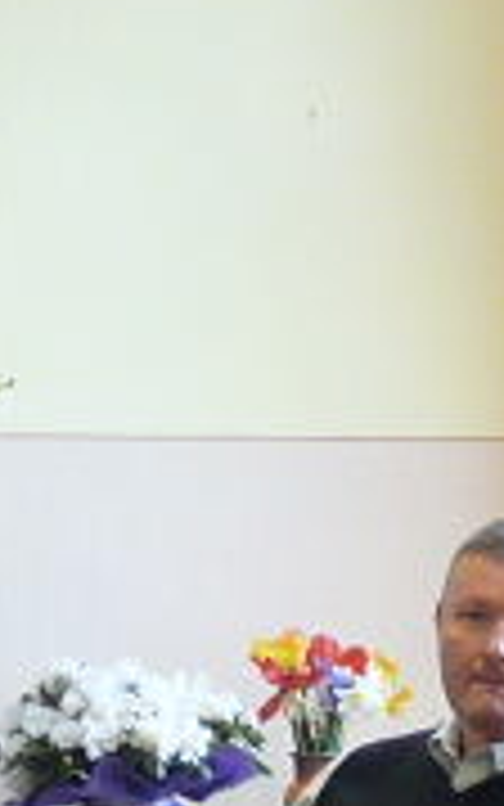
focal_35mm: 190
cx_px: 846
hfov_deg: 6.8
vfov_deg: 10.8
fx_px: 4172
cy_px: 1054
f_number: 2.8
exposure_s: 1/30
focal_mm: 4.9
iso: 320
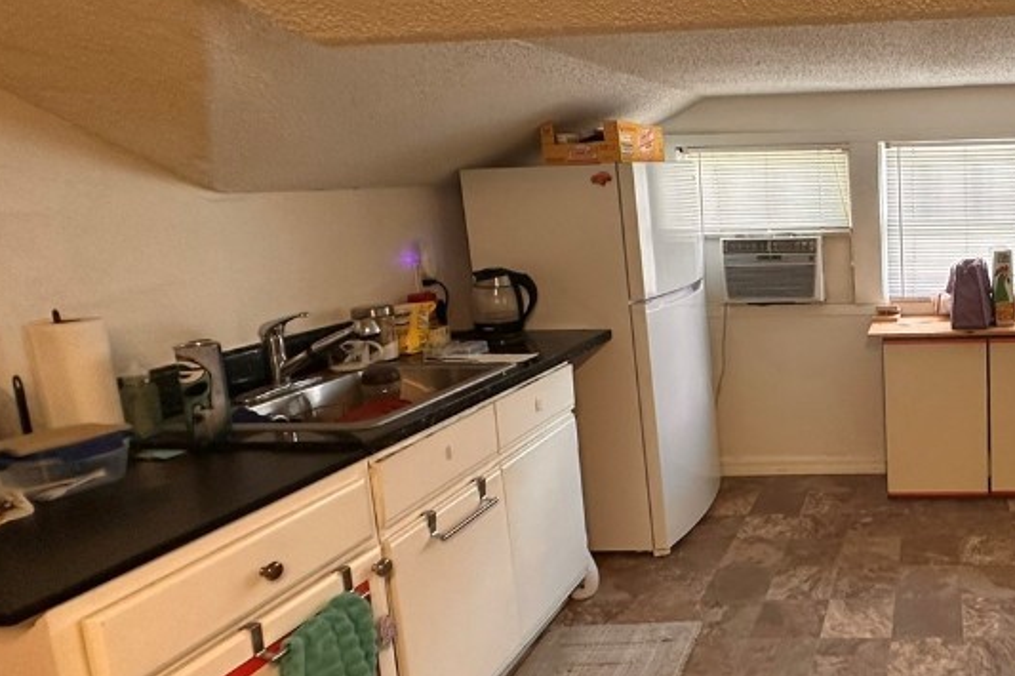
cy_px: 295
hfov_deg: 56.3
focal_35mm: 28
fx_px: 789
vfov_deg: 46.3
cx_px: 918
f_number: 2.2
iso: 200
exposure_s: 1/60
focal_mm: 2.22
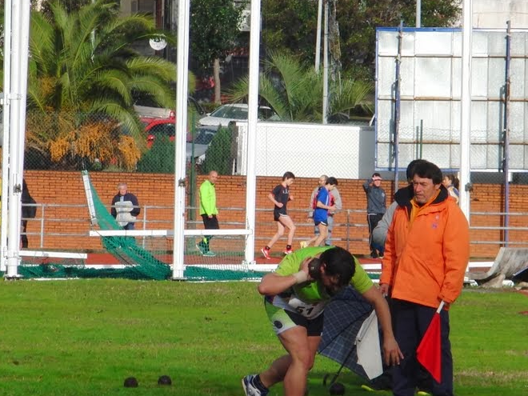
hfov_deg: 6.0
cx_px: 222
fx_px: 5064
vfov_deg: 4.5
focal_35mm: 332
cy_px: 209
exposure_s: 1/800
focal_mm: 37.9
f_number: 5.5
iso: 100
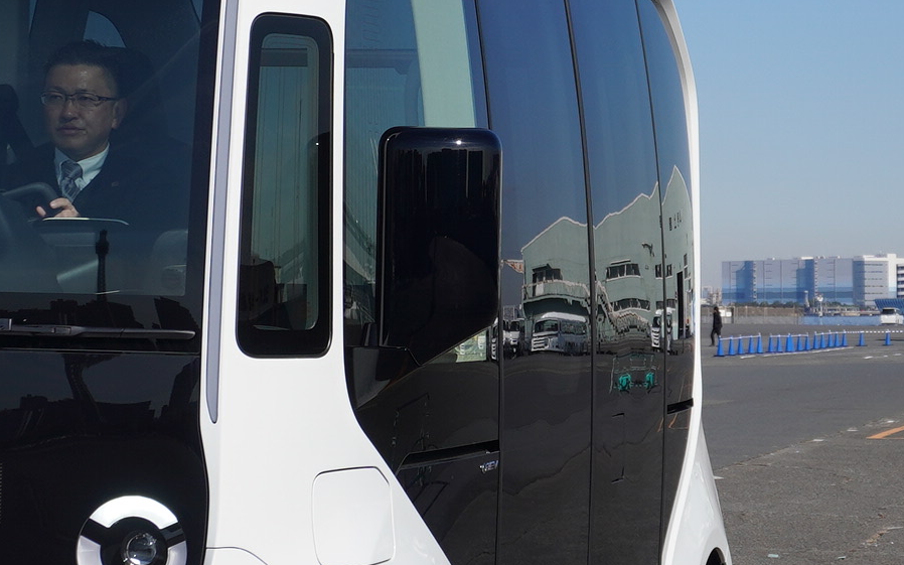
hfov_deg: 17.7
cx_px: 571
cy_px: 126
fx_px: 2900
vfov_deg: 11.1
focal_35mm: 118
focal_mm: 23
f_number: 5.6
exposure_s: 1/1000
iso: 100
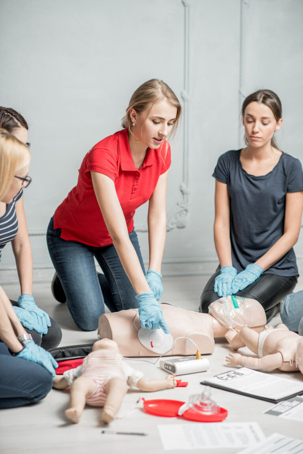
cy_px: 227
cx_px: 152
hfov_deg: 16.1
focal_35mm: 85
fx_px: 1072
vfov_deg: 23.9
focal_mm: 85
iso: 200
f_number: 2.5
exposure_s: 1/200
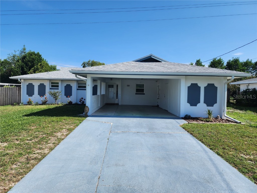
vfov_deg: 58.9
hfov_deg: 73.9
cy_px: 96
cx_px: 128
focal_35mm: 23
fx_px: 171
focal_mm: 6.4
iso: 12
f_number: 1.8
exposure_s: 1/1061
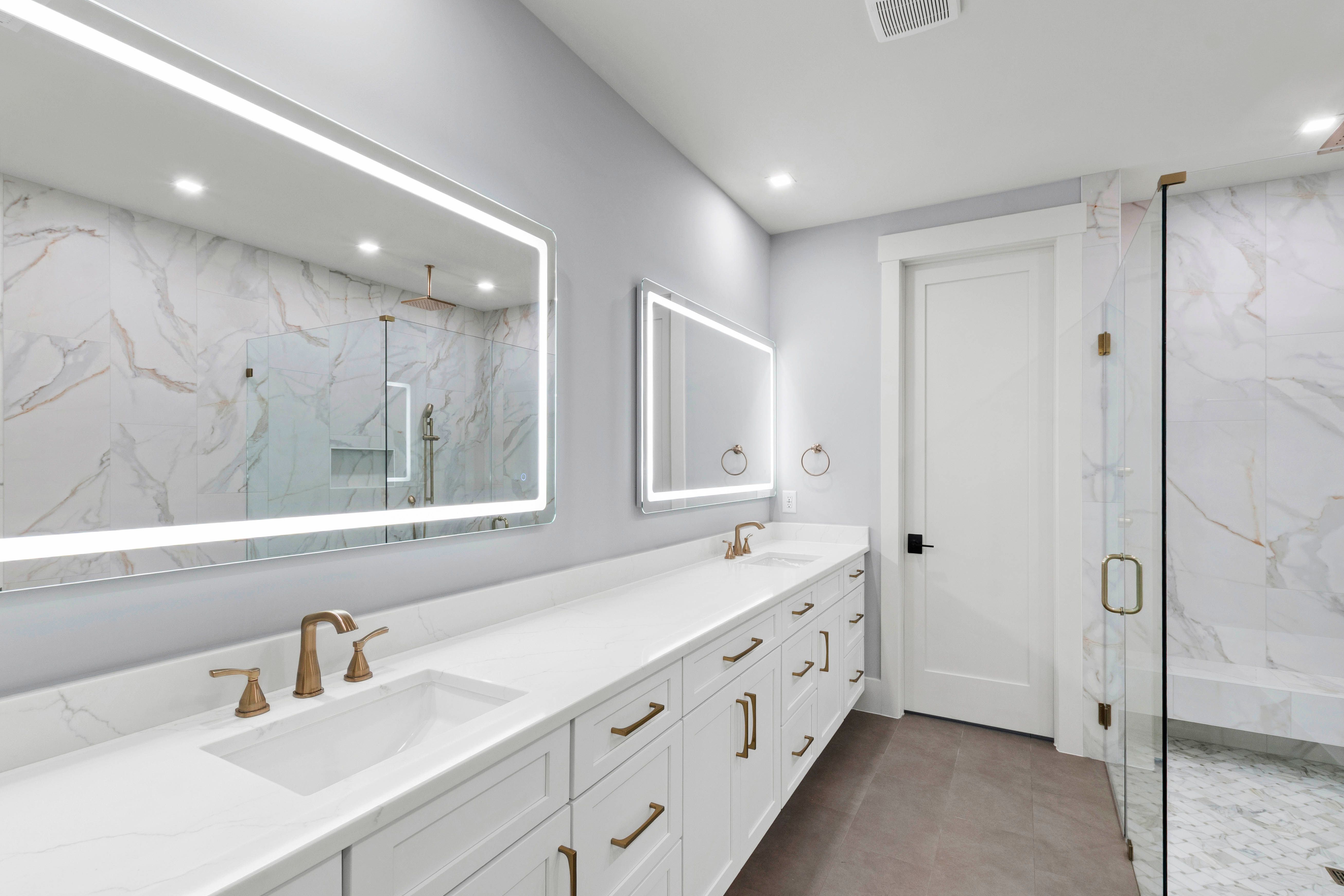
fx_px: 597
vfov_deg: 73.7
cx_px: 667
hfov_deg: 96.7
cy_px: 477
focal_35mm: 16
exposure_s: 1/4
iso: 100
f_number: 8
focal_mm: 10
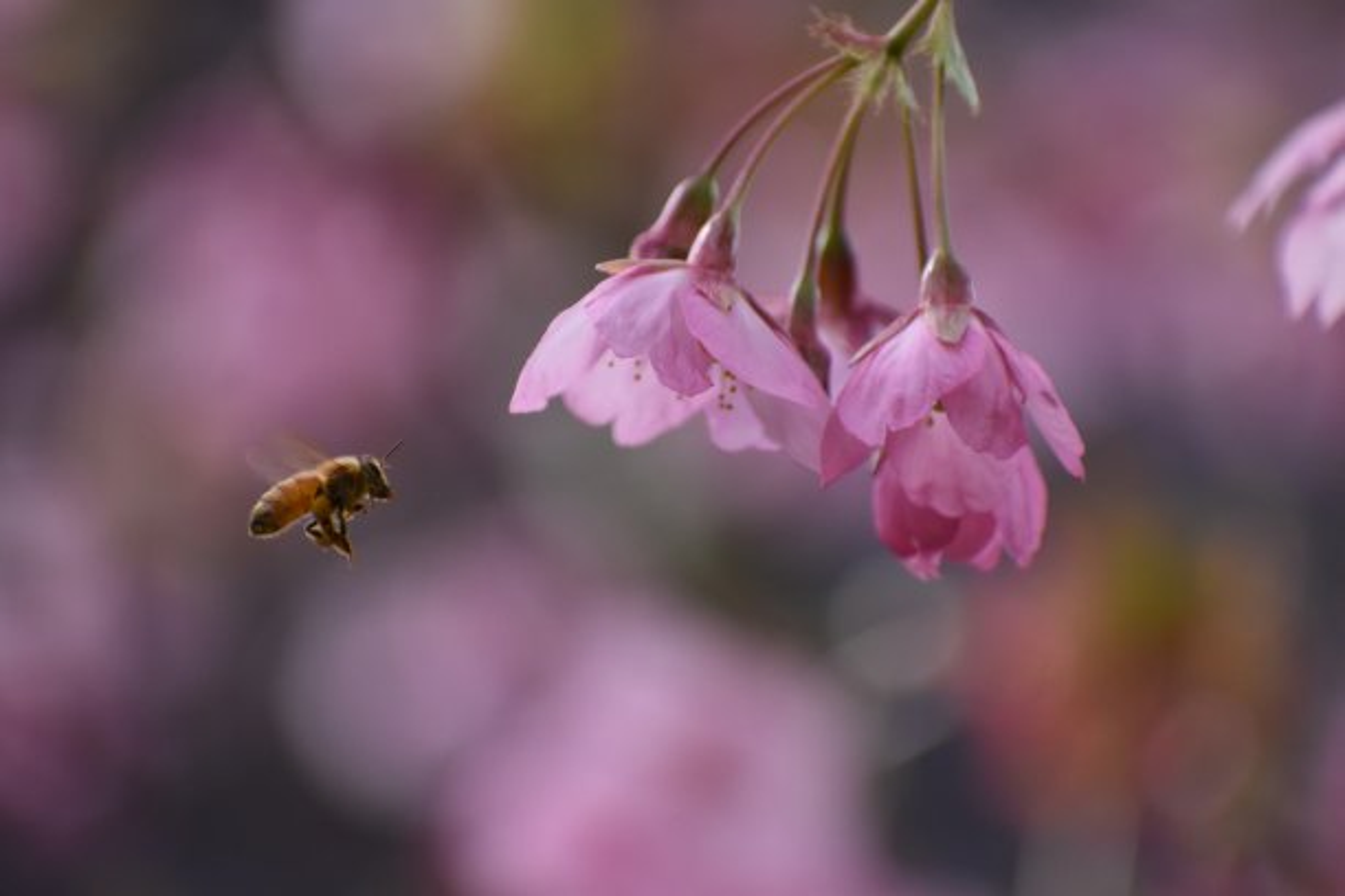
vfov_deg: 3.1
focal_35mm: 450
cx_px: 672
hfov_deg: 4.6
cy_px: 448
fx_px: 16811
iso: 800
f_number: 6.3
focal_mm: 300
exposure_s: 1/1000
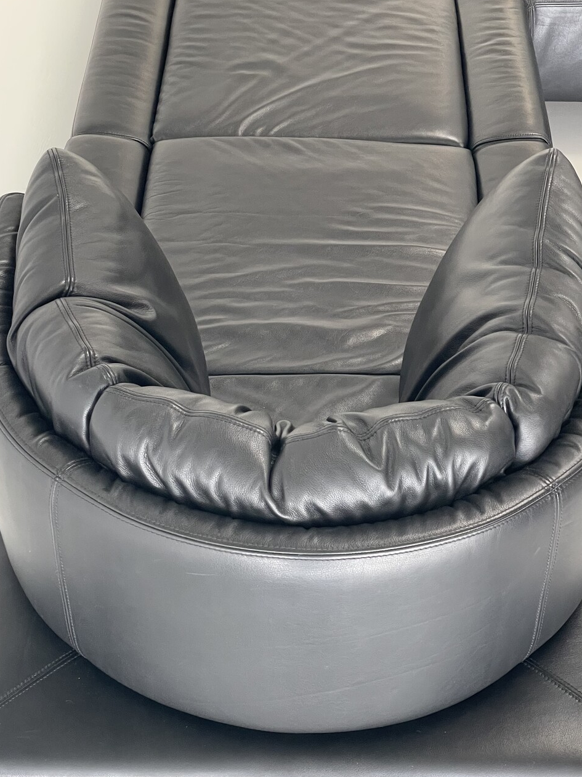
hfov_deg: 22.2
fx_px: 1480
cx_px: 307
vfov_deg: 29.3
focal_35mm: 66
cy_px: 470
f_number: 2
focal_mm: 6
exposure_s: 1/86
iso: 200
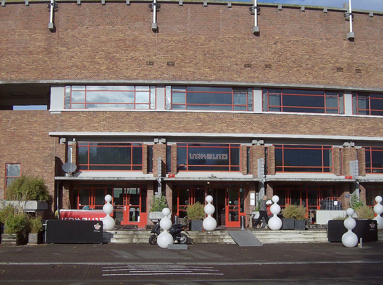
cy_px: 142
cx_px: 192
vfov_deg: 26.0
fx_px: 618
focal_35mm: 56
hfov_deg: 34.4
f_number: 5.6
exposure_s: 1/812
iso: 100
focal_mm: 9.3
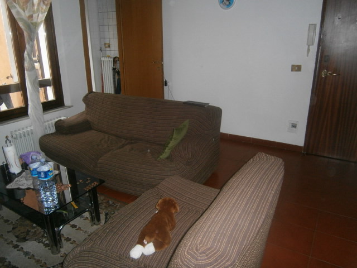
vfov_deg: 53.1
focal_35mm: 26
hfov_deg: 67.3
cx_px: 178
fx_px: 268
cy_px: 134
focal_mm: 4.7
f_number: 2.8
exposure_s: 1/30
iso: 200
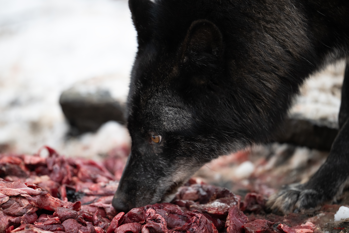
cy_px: 116
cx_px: 174
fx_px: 3877
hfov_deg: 5.2
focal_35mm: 400
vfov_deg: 3.4
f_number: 3.2
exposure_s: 1/1250
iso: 1250
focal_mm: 400
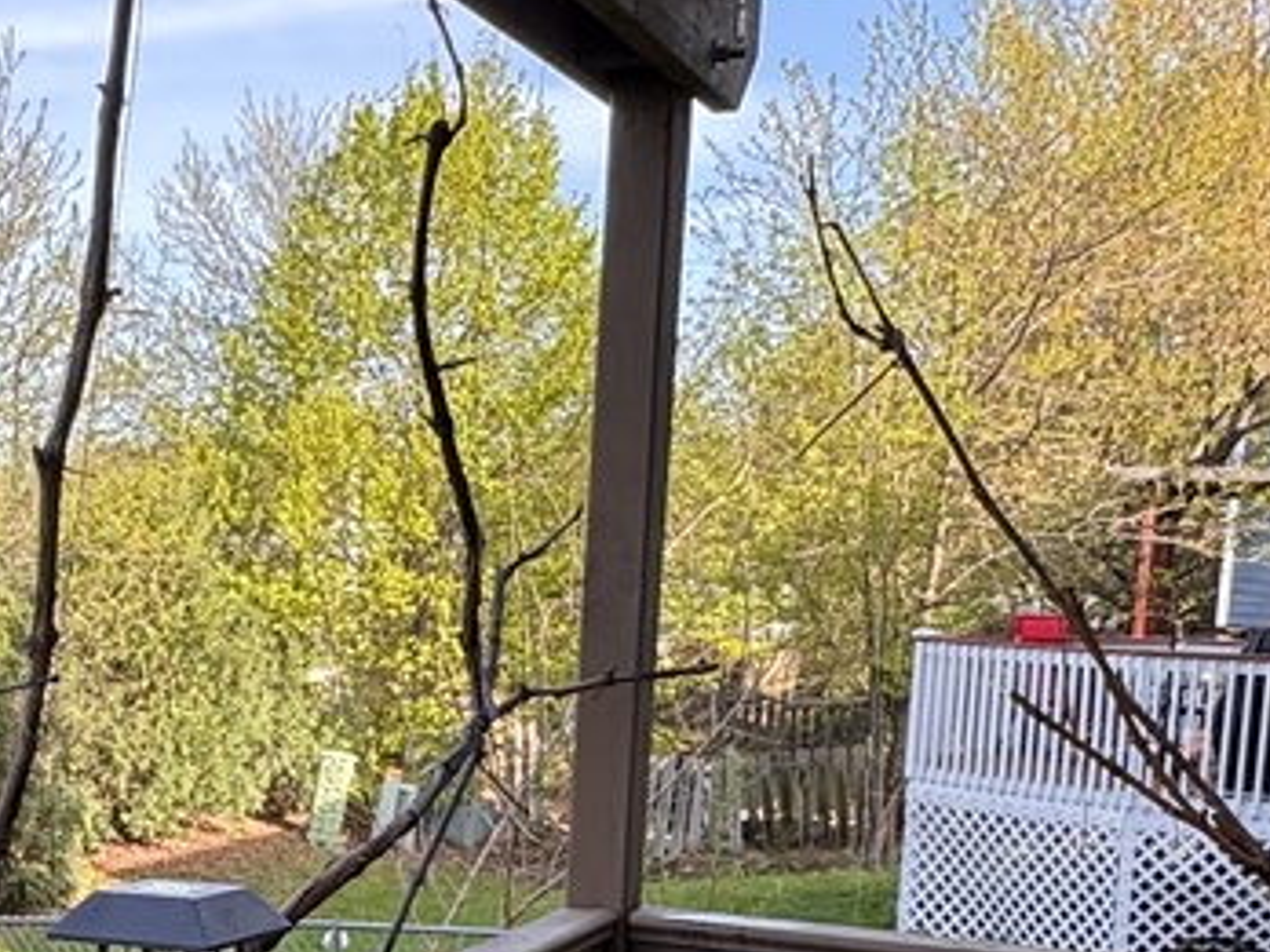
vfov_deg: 24.3
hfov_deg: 32.2
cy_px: 905
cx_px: 230
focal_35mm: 58
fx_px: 2128
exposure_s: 1/312
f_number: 2.2
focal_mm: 2.22
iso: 40
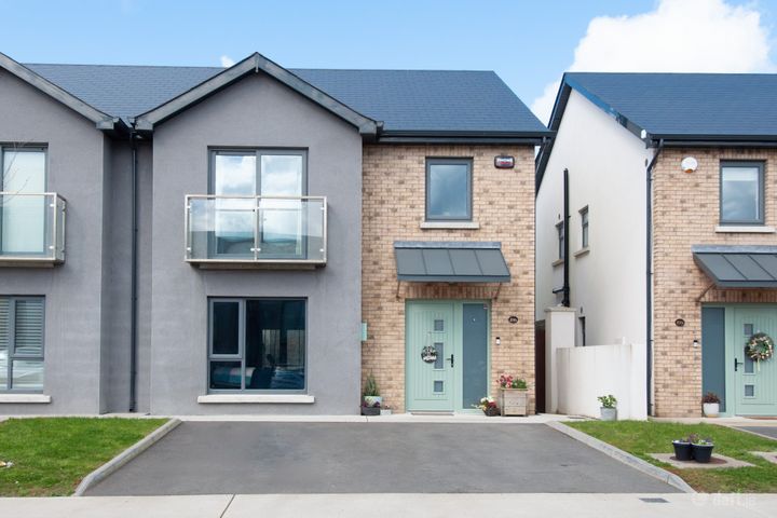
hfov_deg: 57.2
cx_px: 388
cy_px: 259
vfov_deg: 40.0
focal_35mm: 33
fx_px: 712
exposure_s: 1/1000
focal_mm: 22
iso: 800
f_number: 10
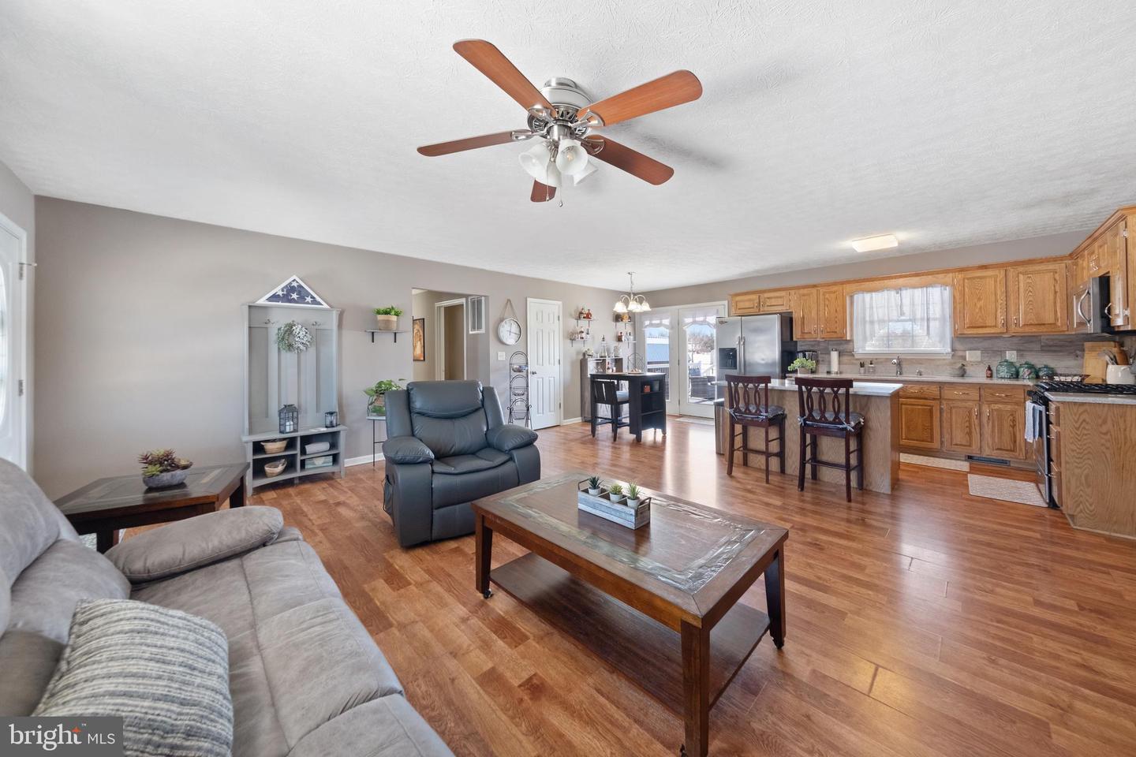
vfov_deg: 90.0
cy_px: 378
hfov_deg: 112.6
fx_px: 379
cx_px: 568
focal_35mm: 12
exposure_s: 1/5
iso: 800
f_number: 7.1
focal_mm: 8
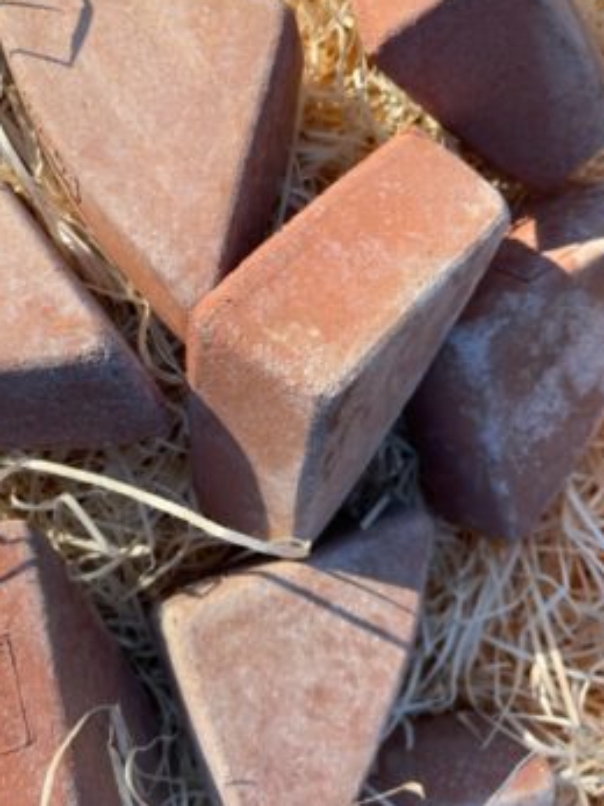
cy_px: 366
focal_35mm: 35
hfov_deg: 40.6
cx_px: 265
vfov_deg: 52.6
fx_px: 815
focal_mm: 5.1
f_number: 1.6
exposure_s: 1/1087
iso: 32
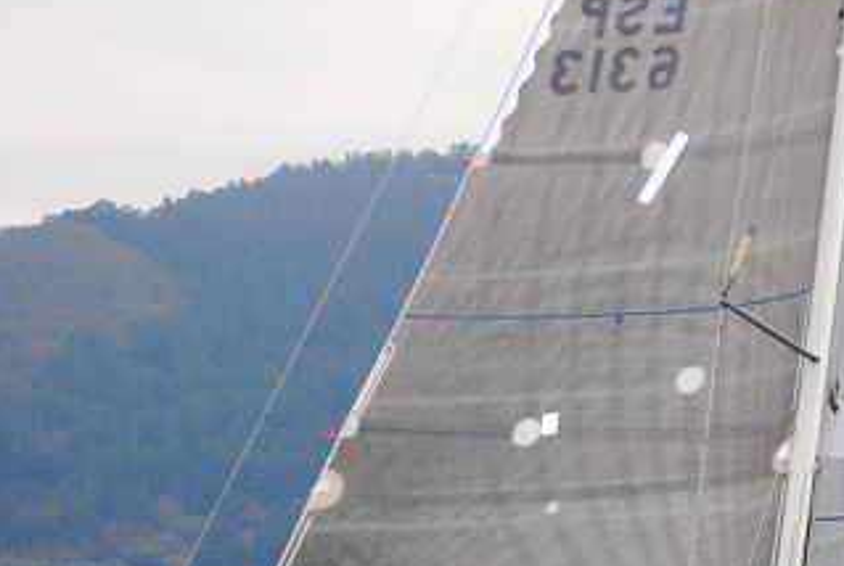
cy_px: 422
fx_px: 6630
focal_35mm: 282
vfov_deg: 4.9
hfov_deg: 7.3
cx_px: 794
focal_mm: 75
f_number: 5
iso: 200
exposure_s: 1/400
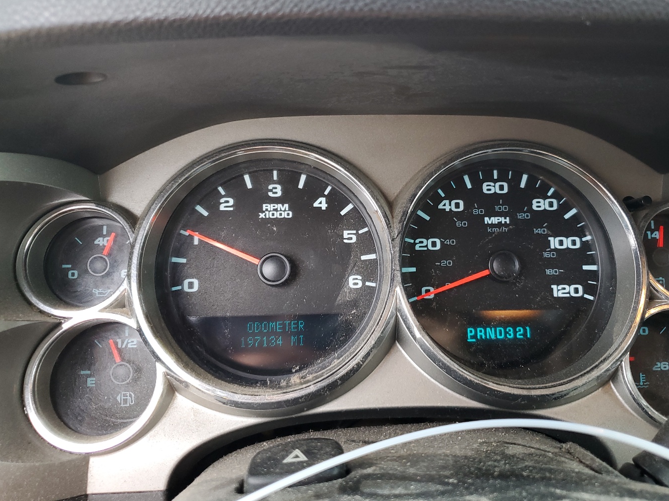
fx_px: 599
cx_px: 378
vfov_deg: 45.4
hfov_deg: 58.2
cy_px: 250
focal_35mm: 31
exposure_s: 1/60.2
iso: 73
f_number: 1.5
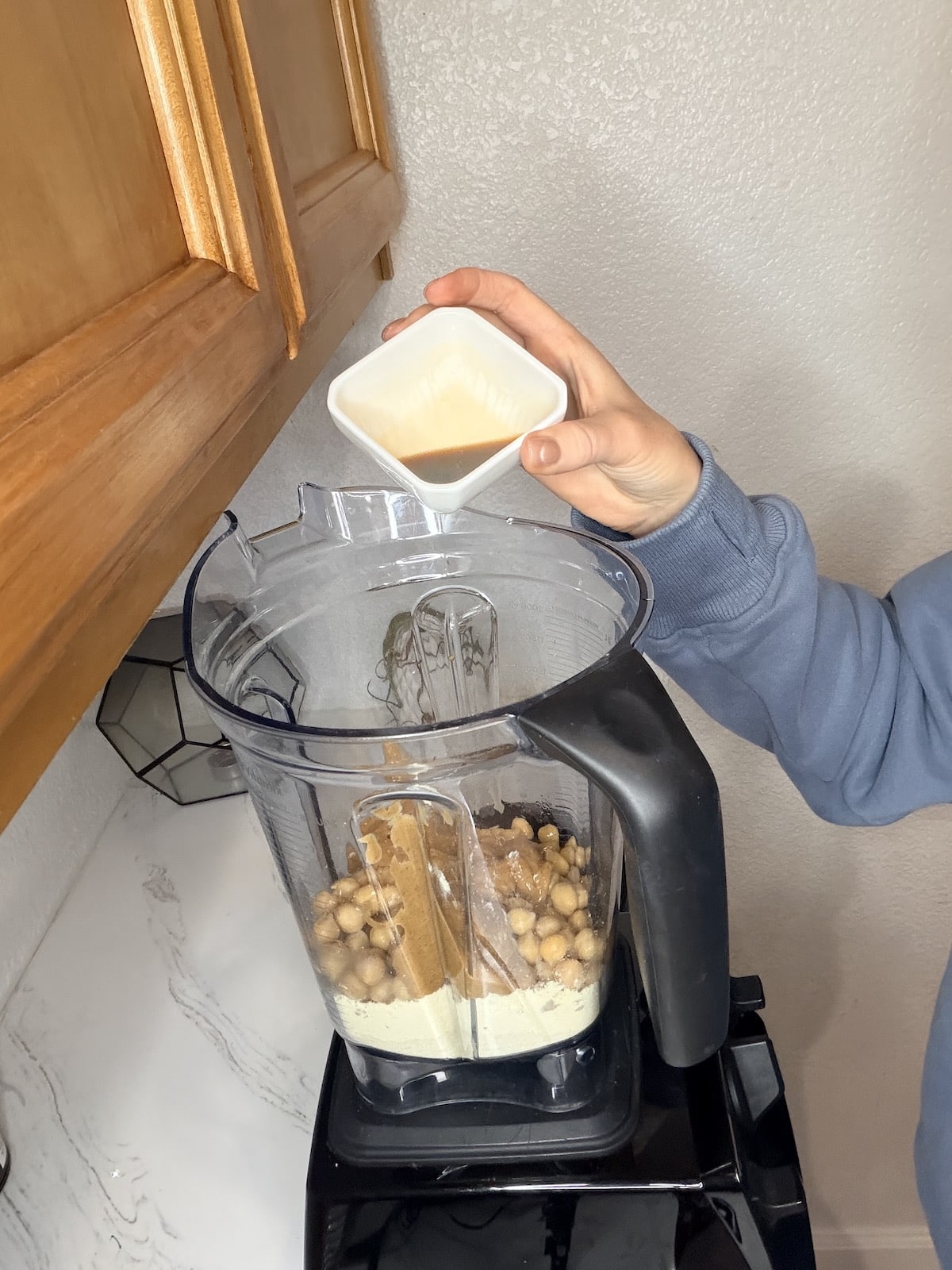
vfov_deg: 60.0
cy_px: 635
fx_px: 1100
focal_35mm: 30
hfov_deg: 46.8
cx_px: 476
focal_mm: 2.71
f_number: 1.9
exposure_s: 1/60
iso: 320
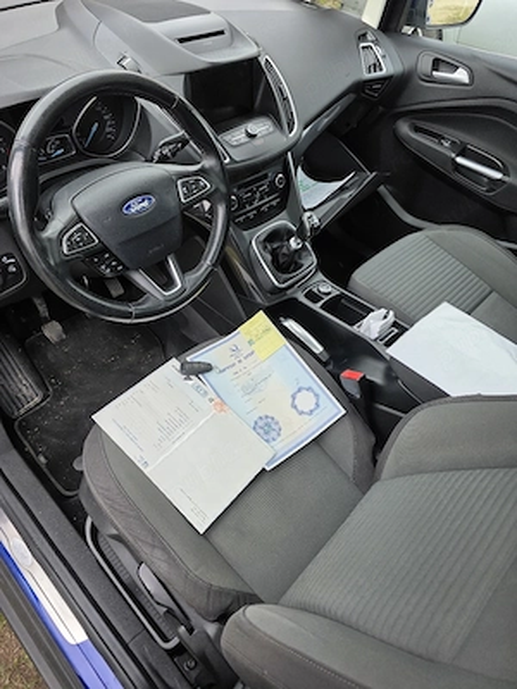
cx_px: 258
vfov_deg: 73.9
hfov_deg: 58.9
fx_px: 458
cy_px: 344
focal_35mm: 23
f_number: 1.7
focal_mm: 6.3
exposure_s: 1/182
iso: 32
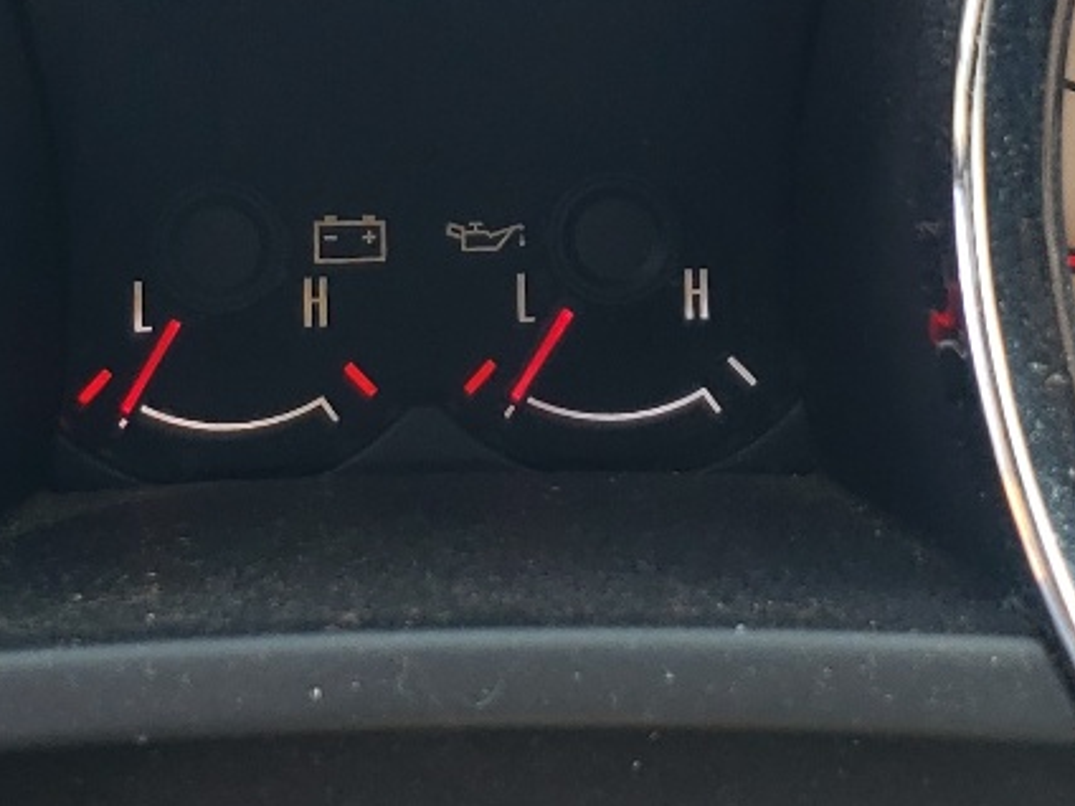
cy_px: 84
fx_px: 3043
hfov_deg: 20.0
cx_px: 545
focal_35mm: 98
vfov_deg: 14.9
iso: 50
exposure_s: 1/130
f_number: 1.5
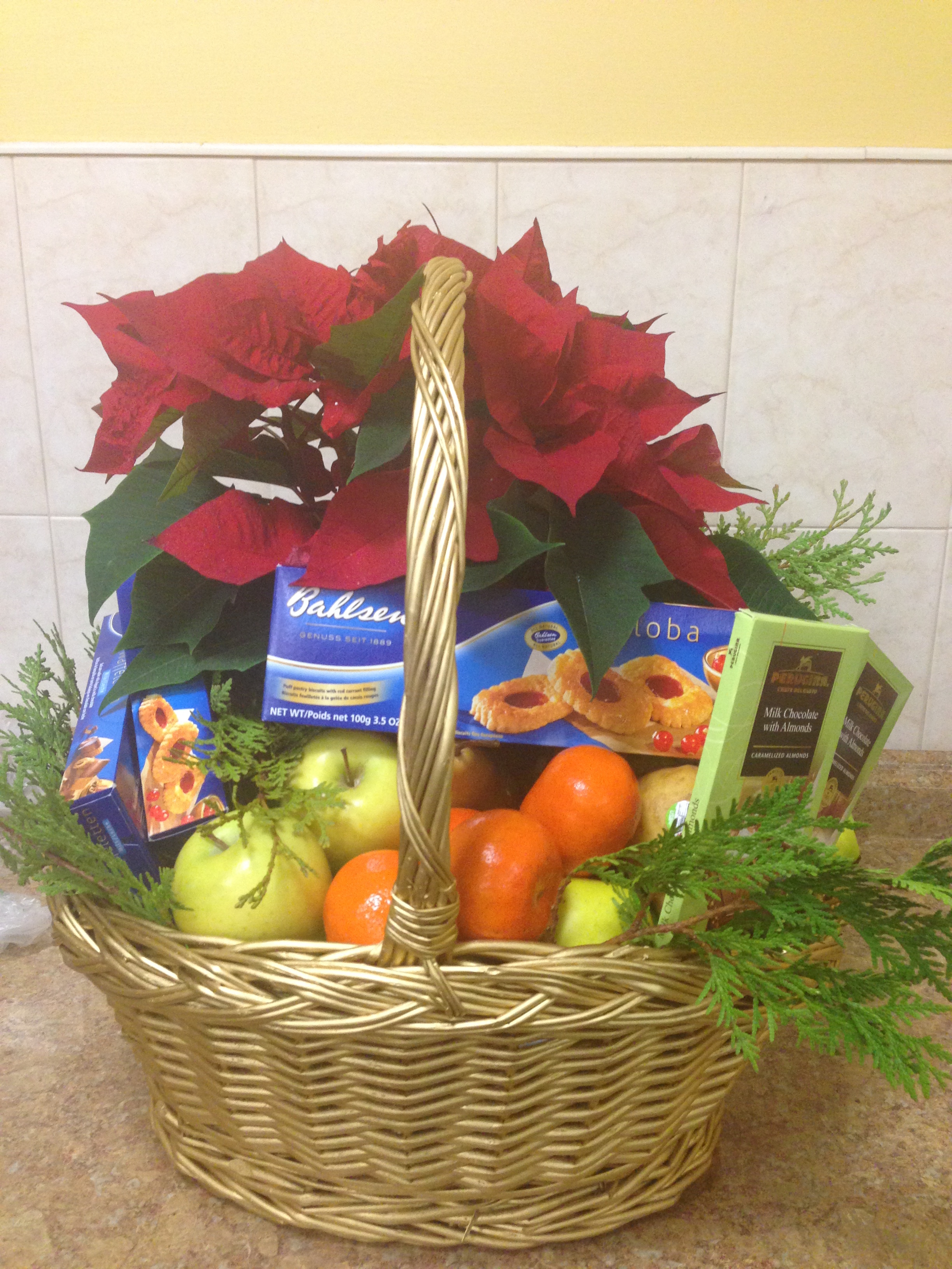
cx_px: 476
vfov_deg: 55.4
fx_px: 1210
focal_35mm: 33
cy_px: 634
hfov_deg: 42.9
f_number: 2.4
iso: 250
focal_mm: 4.12
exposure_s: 1/20
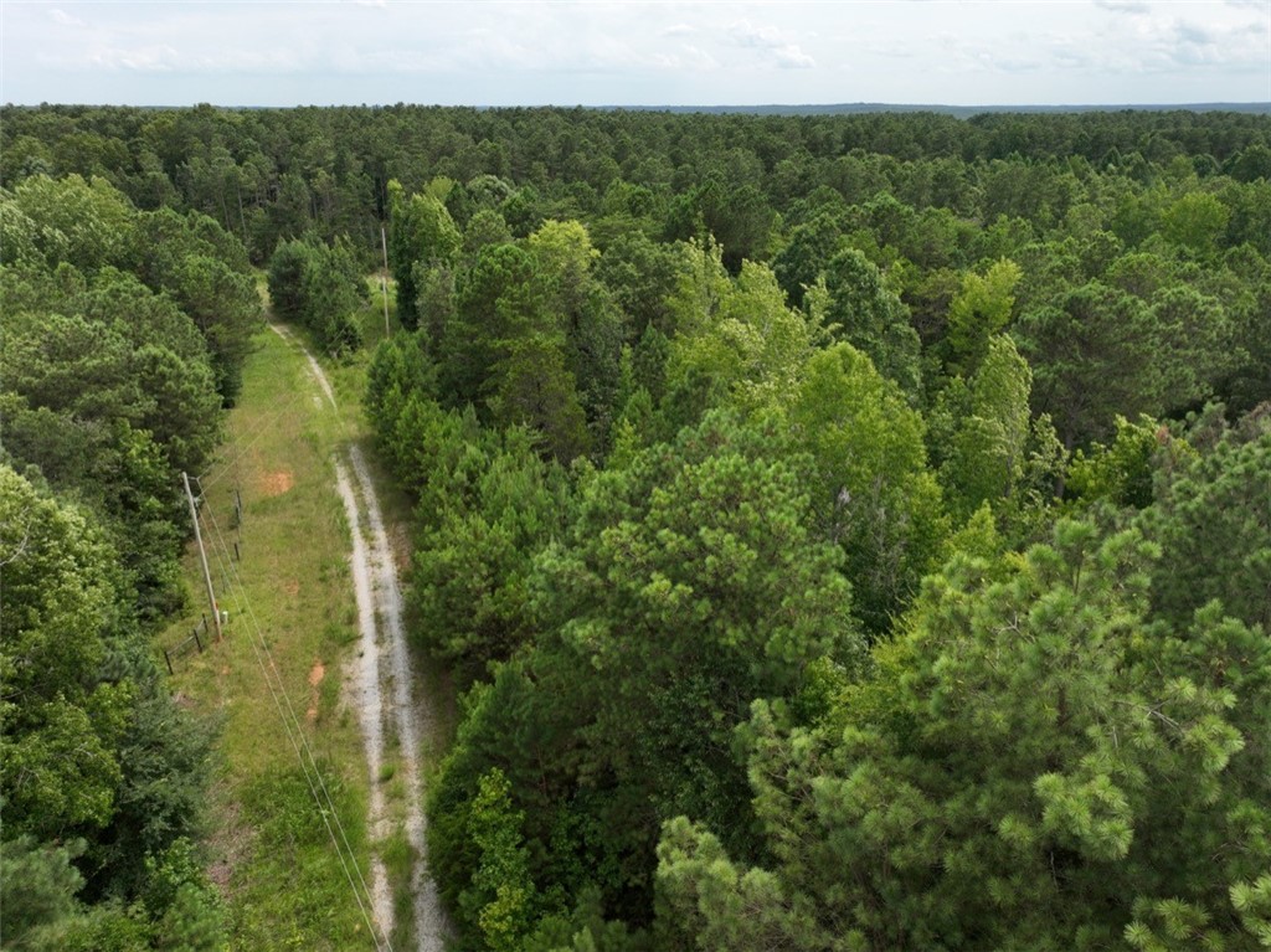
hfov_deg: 71.6
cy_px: 476
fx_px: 881
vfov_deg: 56.8
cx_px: 636
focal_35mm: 24
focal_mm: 12.29
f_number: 2.8
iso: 120
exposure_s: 1/200
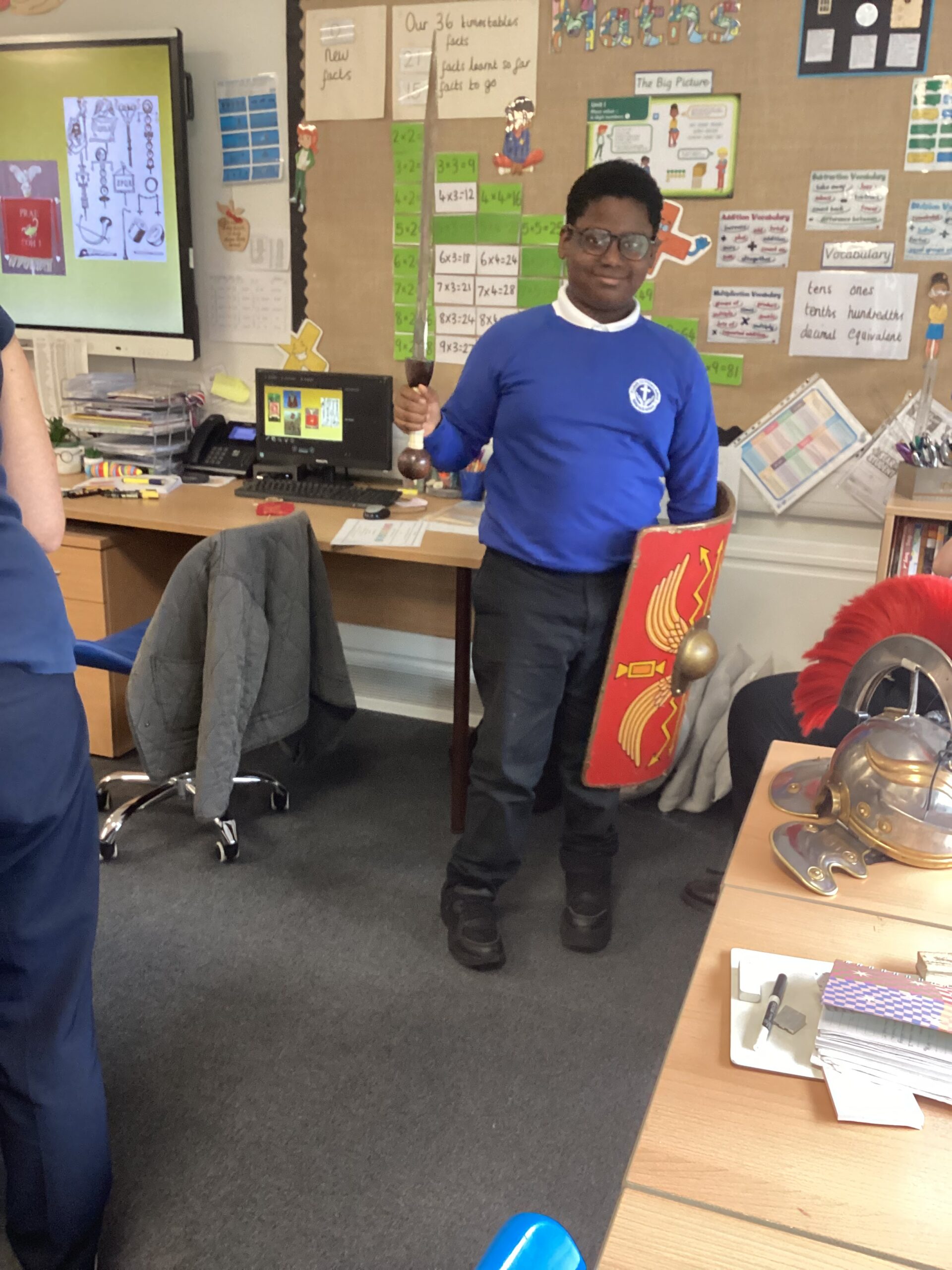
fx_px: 1137
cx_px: 476
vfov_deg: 58.4
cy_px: 635
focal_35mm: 31
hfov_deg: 45.4
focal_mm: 3.3
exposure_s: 1/60
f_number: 2.4
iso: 400
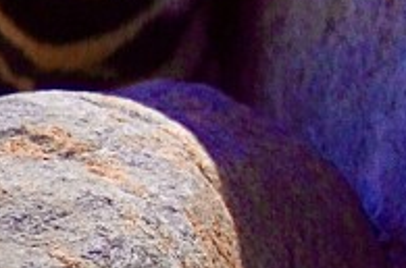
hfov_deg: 1.4
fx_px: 16232
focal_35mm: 1443
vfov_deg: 0.9
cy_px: -528
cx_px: 1380
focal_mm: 125
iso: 720
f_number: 4.2
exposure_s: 1/1000
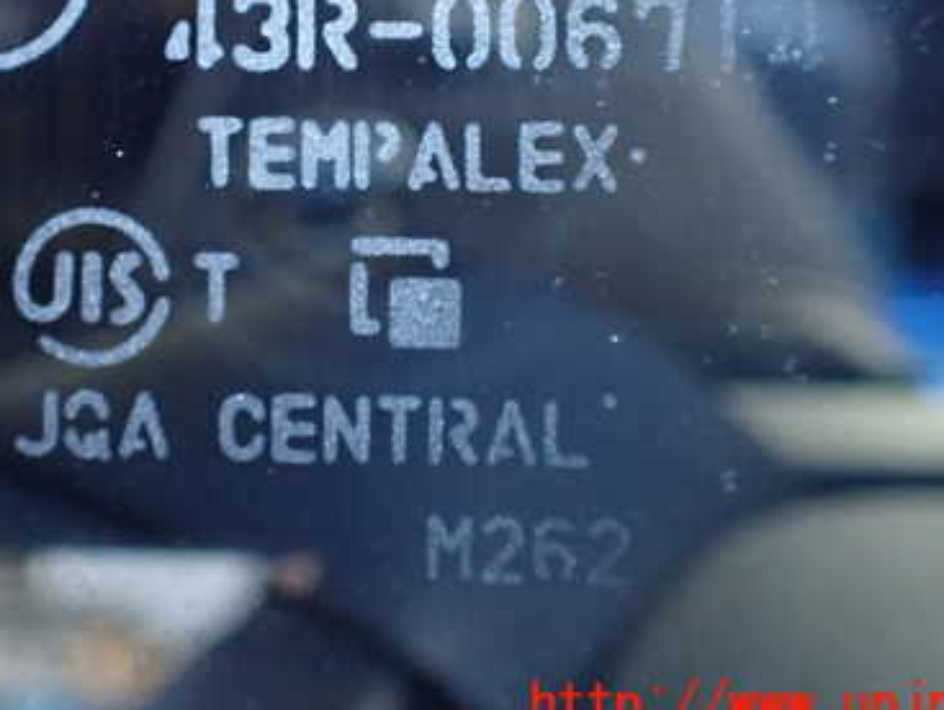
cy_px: 159
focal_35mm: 49
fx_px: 1338
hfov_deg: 38.6
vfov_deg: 29.2
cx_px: 340
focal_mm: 5.4
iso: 800
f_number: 2.3
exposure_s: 1/30
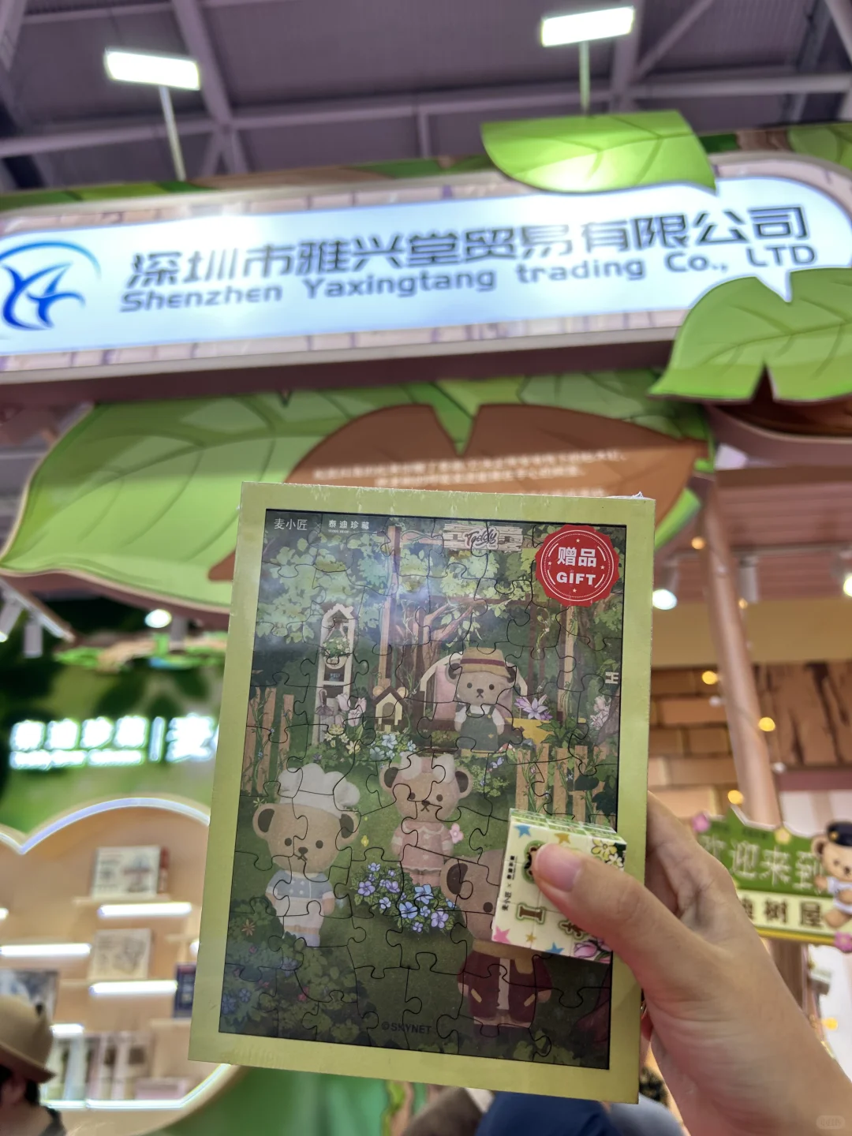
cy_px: 568
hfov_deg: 53.1
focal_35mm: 26
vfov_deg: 67.3
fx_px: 853
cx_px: 426
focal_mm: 5.7
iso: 40
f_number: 1.5
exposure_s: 1/100
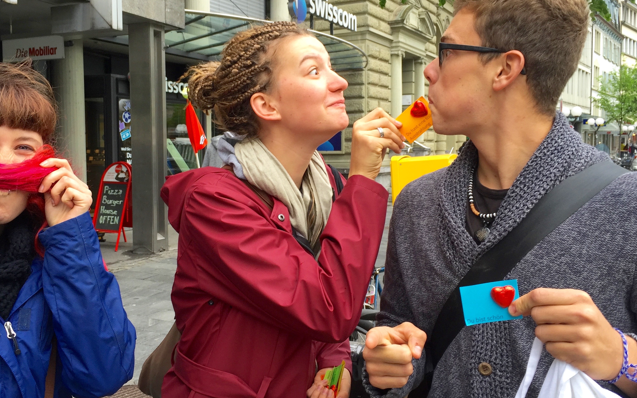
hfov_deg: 51.4
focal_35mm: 38
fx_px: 660
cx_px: 276
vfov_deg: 33.6
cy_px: 185
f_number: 2.2
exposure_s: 1/126
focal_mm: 4.15
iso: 32
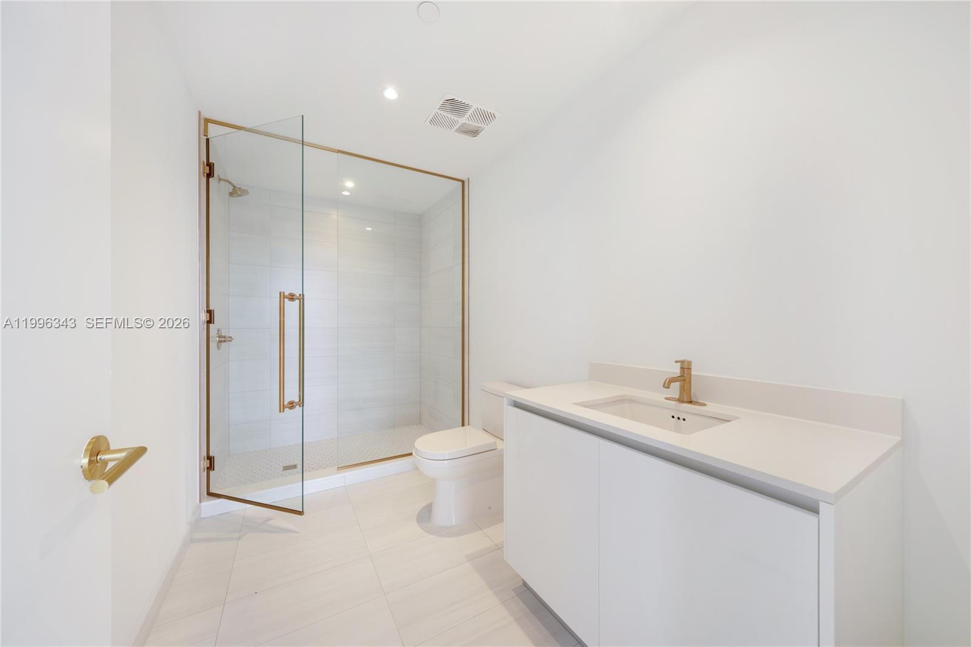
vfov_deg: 90.0
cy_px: 324
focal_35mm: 12
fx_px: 324
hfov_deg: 112.6
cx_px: 486
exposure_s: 1/1.25
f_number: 8
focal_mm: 12
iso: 100
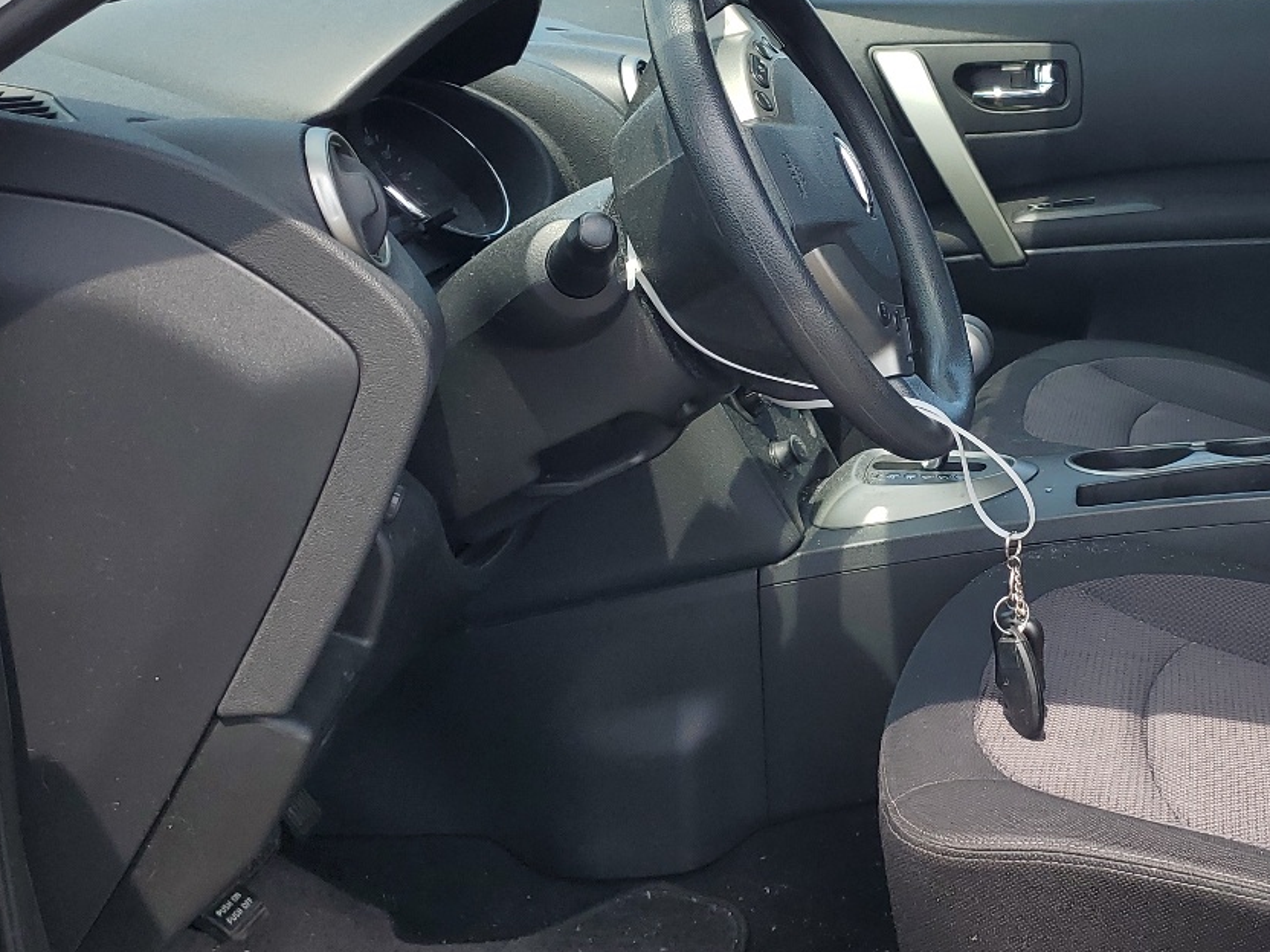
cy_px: 484
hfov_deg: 37.0
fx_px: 1834
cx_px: 994
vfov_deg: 29.1
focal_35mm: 50
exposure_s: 1/1000
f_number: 1.5
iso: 50
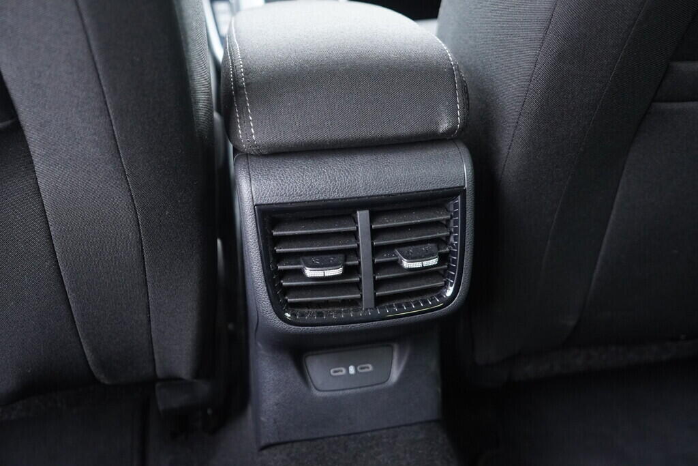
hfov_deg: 53.1
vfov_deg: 36.9
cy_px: 233
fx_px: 698
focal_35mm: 36
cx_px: 349
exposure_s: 1/40
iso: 2000
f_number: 2.8
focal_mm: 24
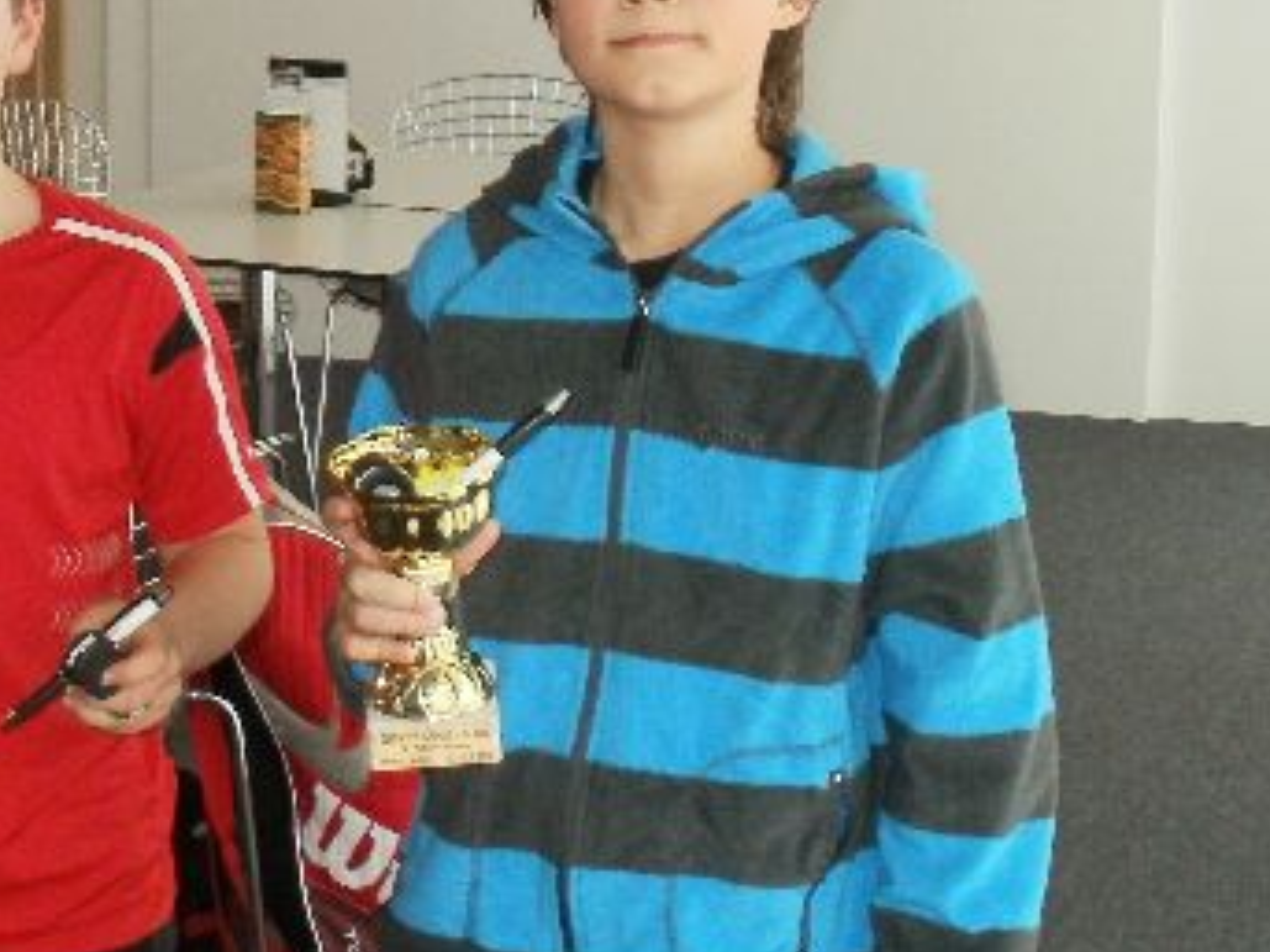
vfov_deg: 17.5
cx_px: 233
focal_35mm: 84
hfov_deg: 22.9
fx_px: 3081
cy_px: 330
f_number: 3.5
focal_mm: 6.3
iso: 200
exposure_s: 1/30
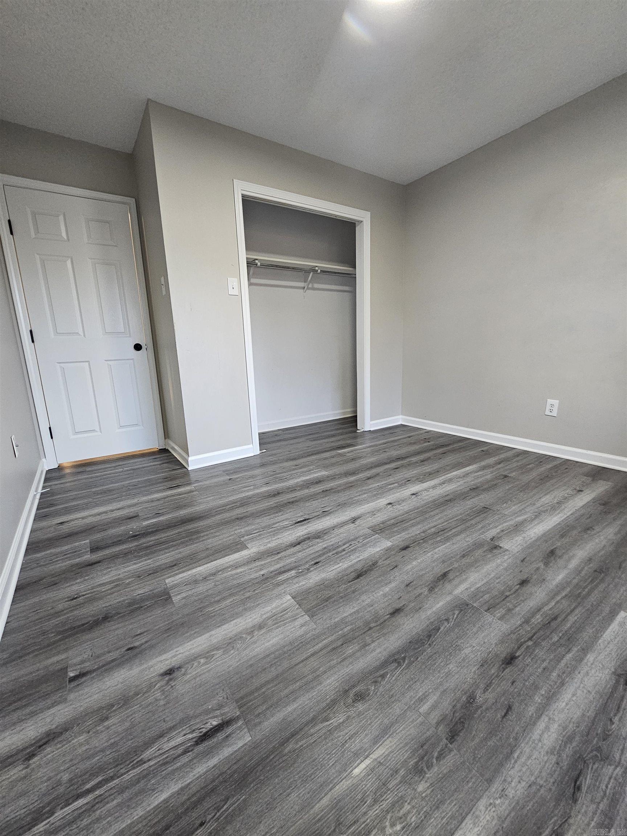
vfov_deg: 106.2
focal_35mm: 13
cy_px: 418
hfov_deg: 89.9
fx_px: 314
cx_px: 314
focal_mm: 2.2
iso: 320
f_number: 2.2
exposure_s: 1/60
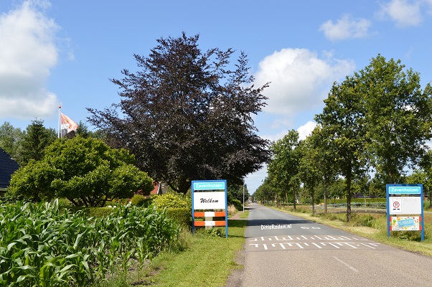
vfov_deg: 34.1
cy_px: 144
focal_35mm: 39
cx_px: 216
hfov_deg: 49.6
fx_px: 467
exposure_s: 1/200
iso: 100
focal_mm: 26
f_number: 8
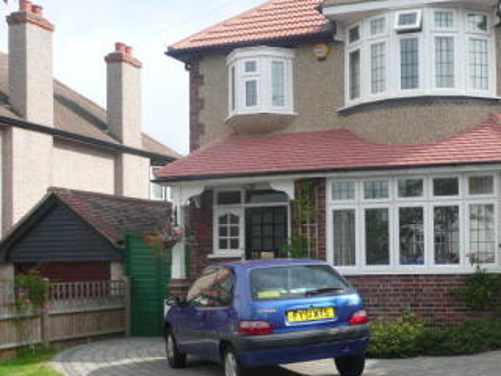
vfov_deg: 28.3
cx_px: 381
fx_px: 738
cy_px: 261
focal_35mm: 51
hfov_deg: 36.5
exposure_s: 1/500
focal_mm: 4.6
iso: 100
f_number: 3.3
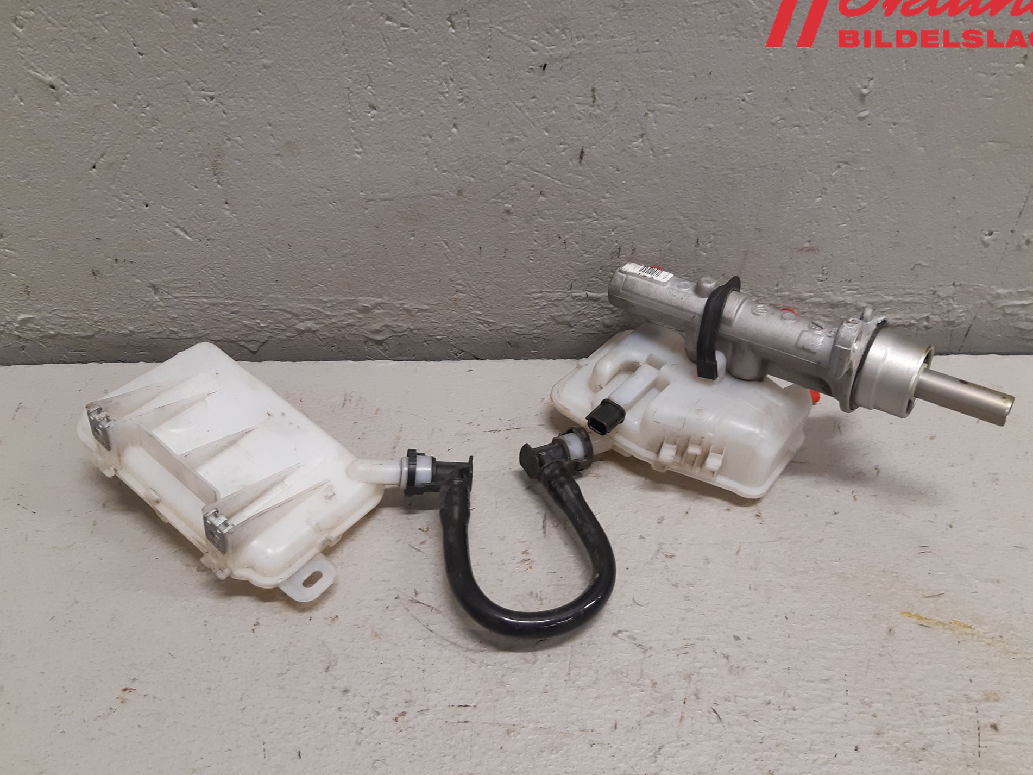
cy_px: 373
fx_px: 835
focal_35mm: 28
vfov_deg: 49.7
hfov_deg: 63.4
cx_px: 543
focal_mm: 3.93
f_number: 1.7
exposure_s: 1/50
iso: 160
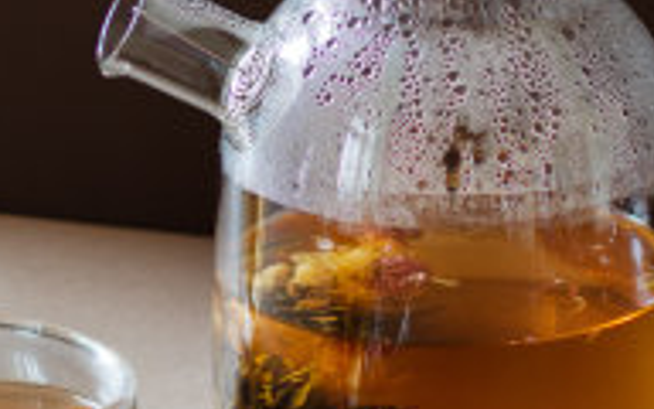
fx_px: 3041
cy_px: 174
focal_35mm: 171
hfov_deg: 12.2
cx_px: 126
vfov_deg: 7.7
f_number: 1.8
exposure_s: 1/30
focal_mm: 35
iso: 100
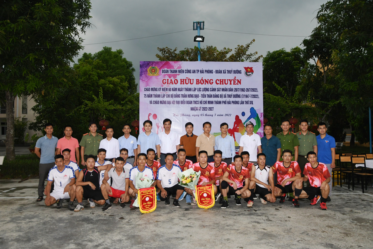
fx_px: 326
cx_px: 186
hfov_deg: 59.5
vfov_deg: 41.7
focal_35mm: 32
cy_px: 124
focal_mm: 21
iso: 1000
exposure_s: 1/200
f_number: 4
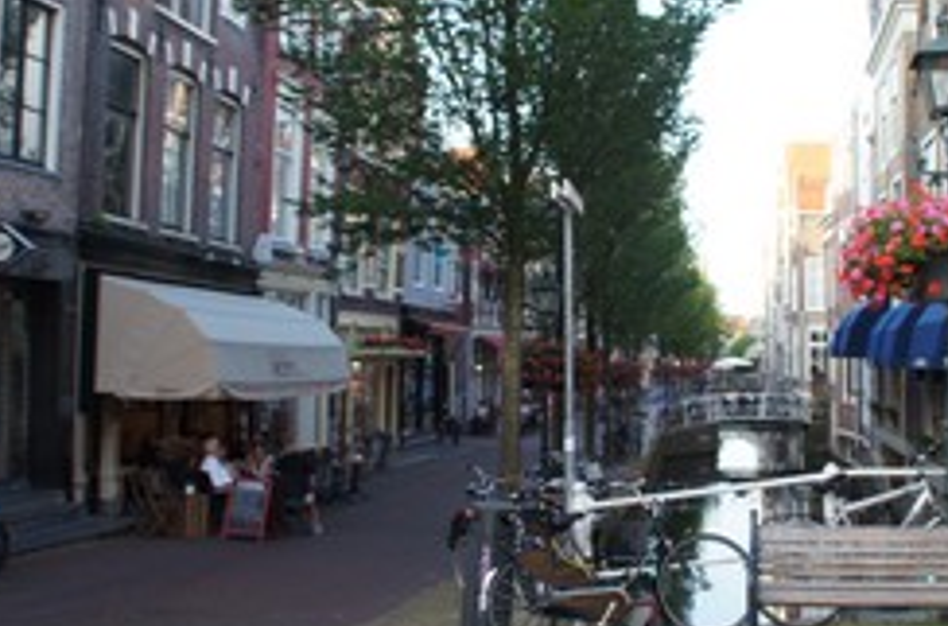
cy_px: 305
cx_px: 645
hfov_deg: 38.5
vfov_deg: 26.3
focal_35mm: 51
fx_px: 1339
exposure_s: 1/60
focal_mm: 18
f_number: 4.5
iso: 100
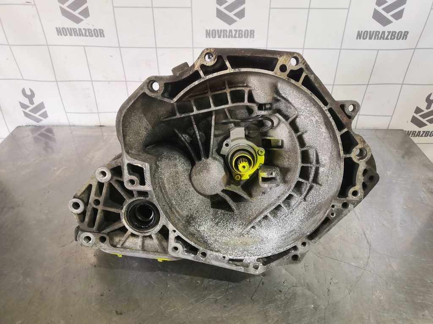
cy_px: 162
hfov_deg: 65.3
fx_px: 338
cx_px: 216
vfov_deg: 51.4
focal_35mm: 27
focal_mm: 3.95
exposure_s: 1/50
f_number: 1.8
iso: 125
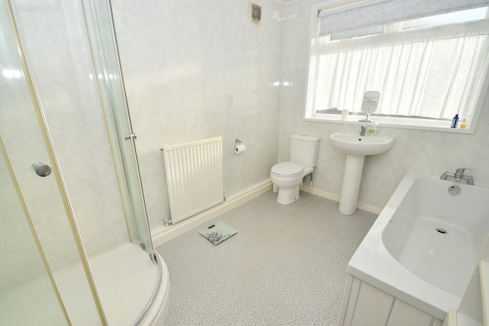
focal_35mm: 15
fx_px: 204
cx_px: 244
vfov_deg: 77.3
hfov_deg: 100.4
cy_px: 163
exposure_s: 1/200
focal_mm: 10
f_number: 7.1
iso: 100
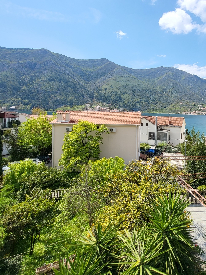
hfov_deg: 61.8
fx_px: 159
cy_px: 118
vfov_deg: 81.3
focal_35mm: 20
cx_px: 157
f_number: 2.2
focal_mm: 1.74
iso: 32
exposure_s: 1/1148
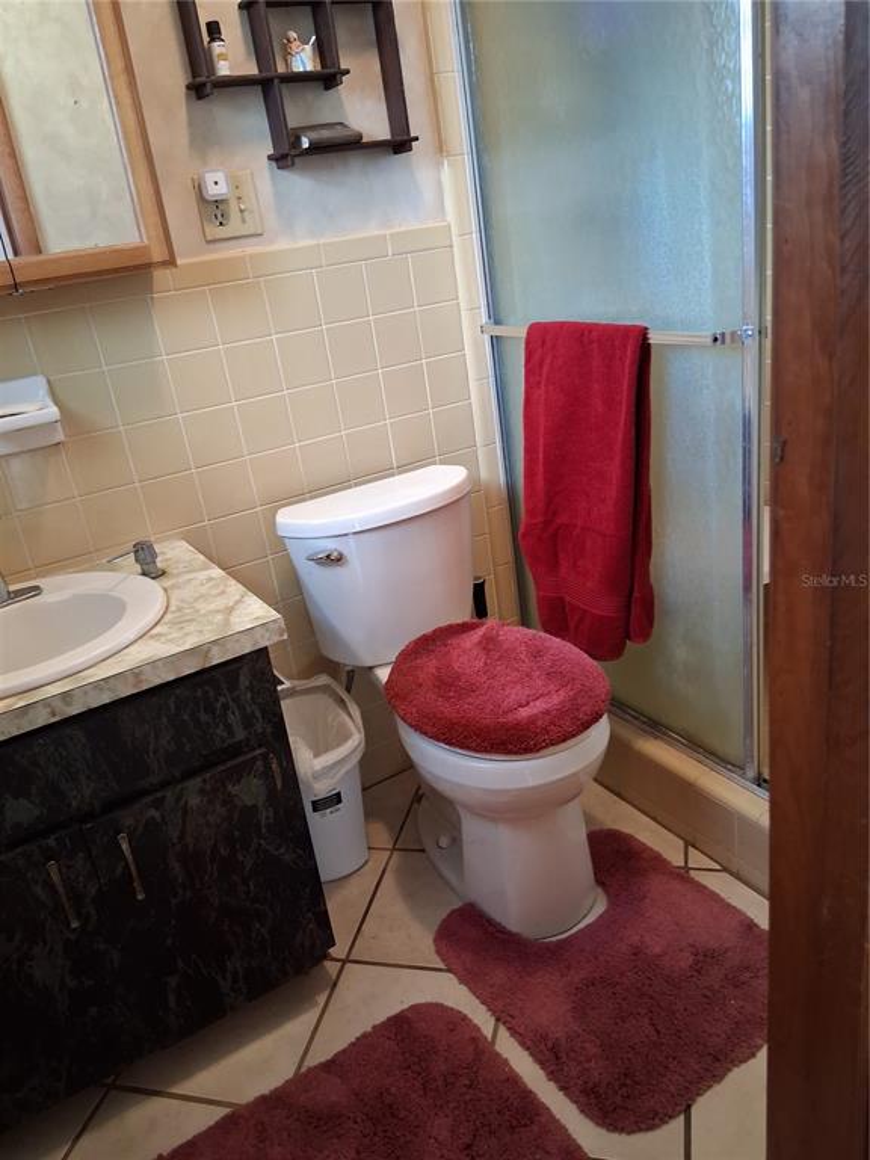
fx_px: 871
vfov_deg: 67.3
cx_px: 435
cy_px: 580
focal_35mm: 26
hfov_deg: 53.1
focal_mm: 3.98
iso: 640
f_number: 1.8
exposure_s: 1/50
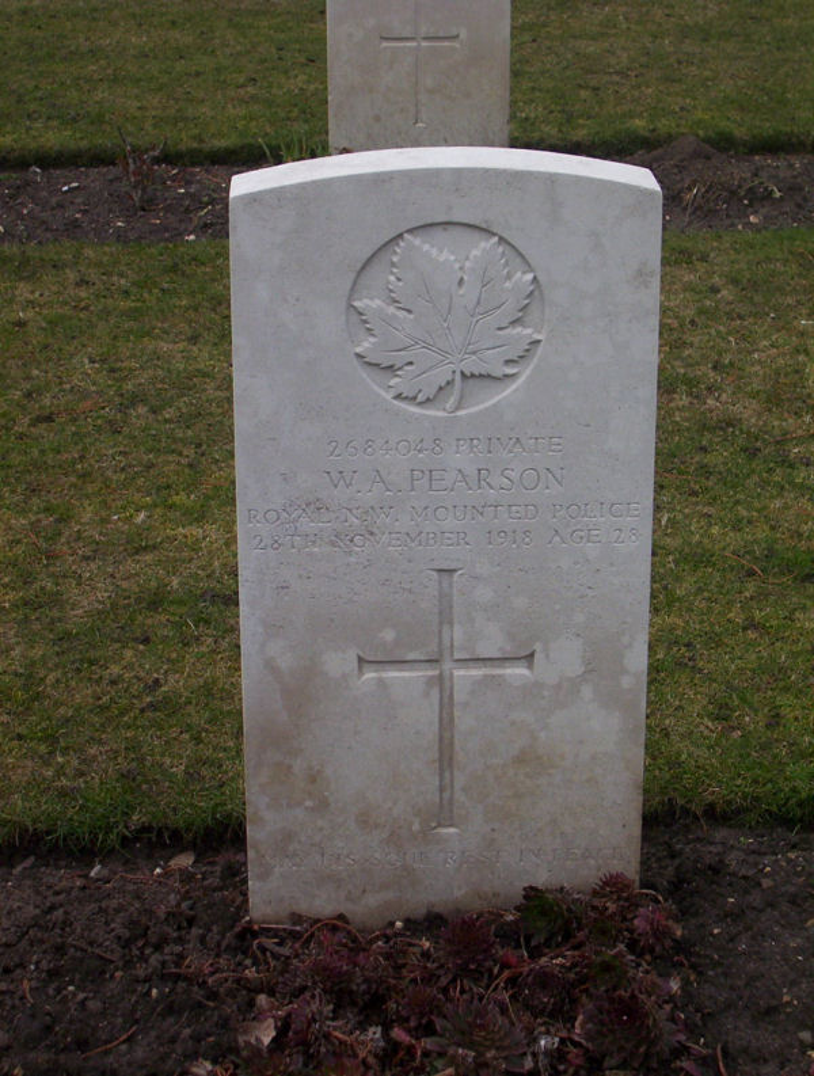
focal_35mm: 81
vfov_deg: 24.0
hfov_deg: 18.3
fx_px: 2525
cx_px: 407
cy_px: 538
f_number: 3.62
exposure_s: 1/452
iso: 100
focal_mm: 10.76
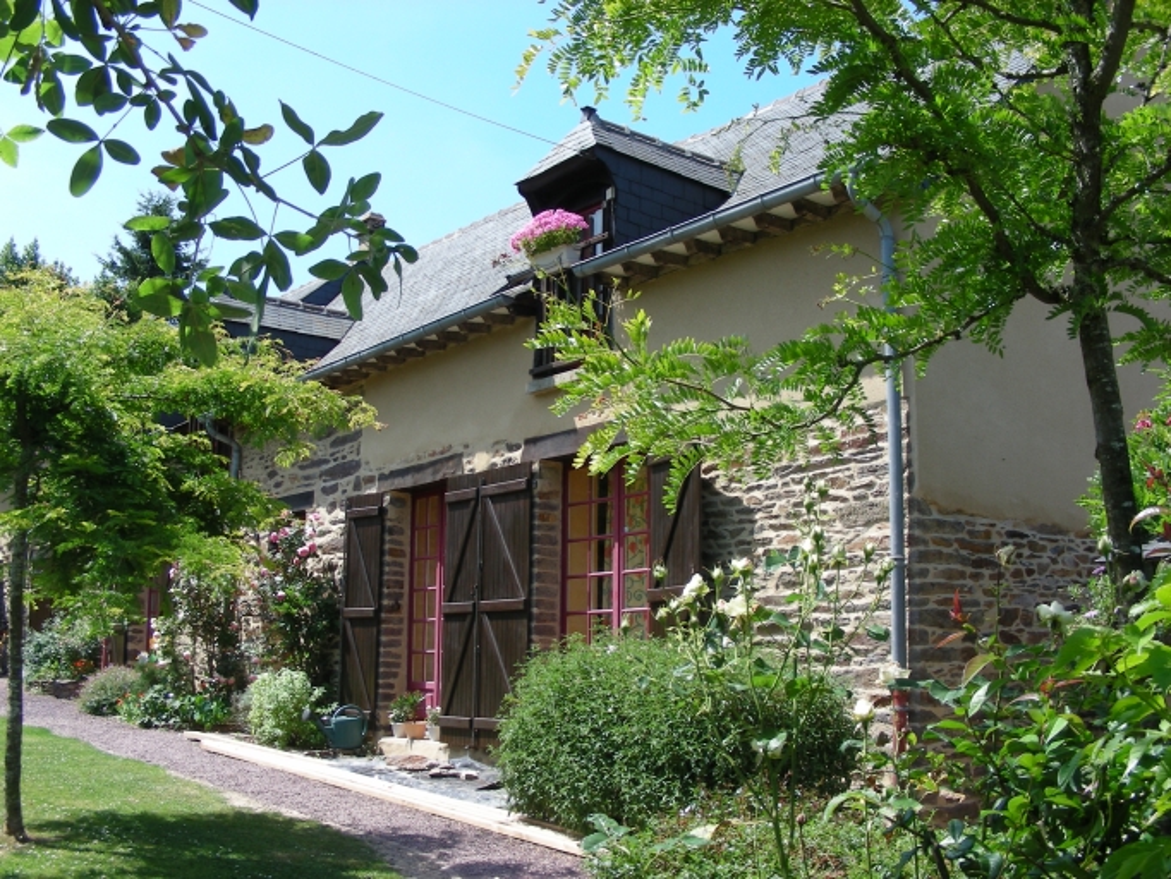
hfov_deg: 49.0
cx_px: 586
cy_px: 440
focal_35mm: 38
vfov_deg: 37.7
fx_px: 1286
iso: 50
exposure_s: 1/226
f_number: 4
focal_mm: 6.3
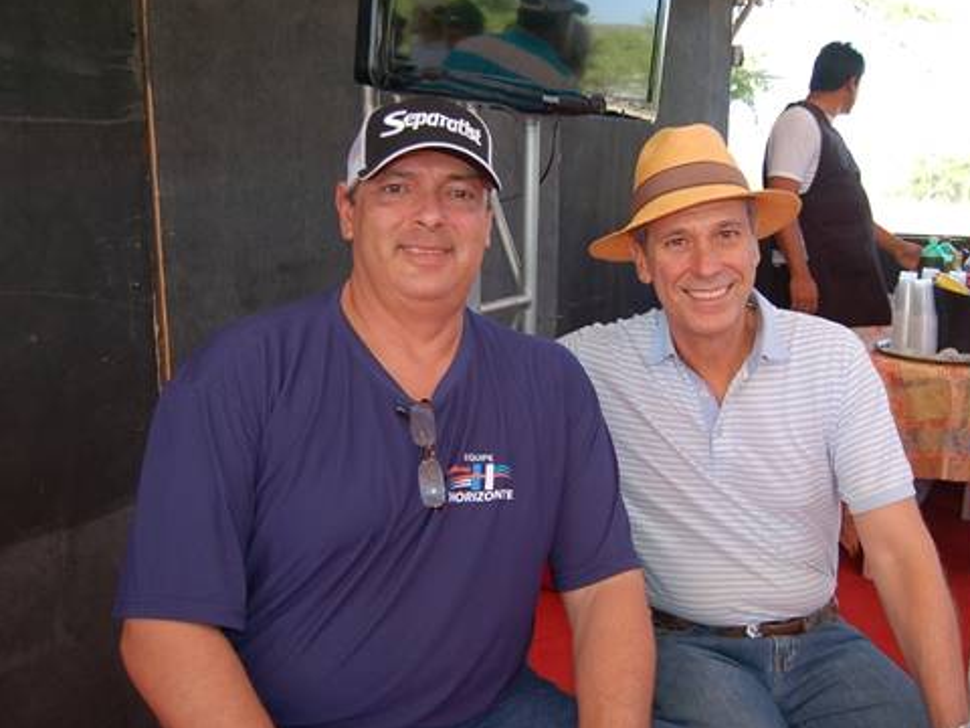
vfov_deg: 42.9
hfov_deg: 55.1
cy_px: 362
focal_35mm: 33
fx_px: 925
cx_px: 554
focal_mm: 20
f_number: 3.8
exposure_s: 1/320
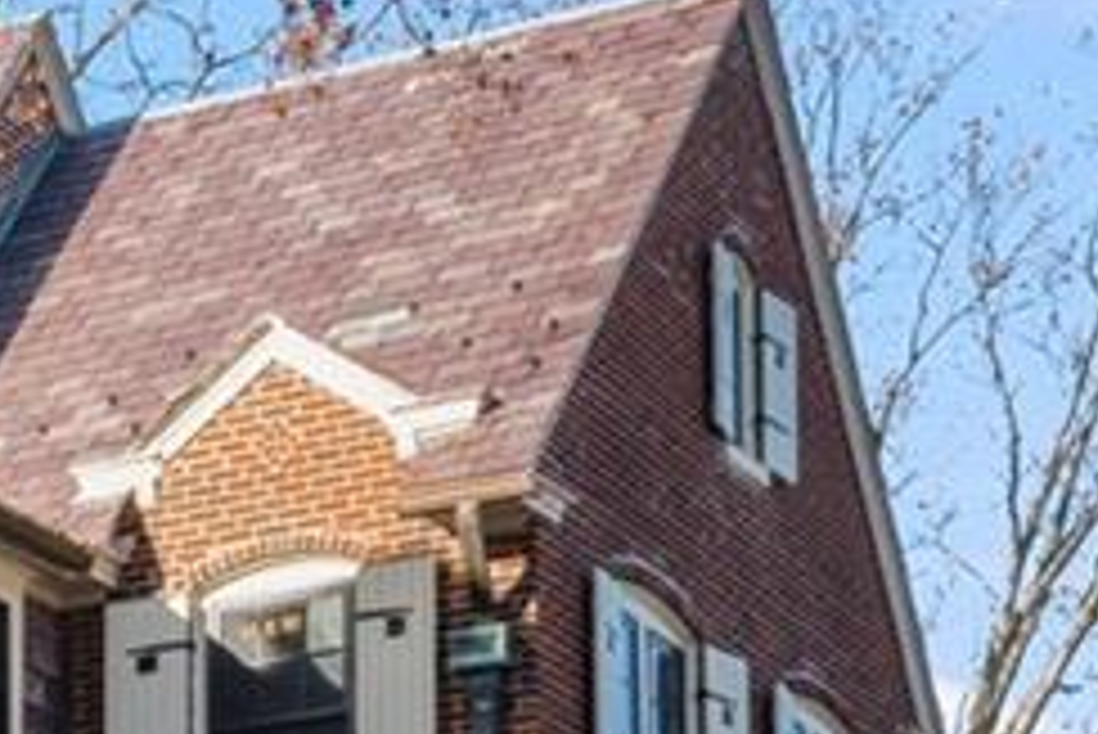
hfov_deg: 12.7
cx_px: -702
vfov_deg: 9.1
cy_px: 500
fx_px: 4608
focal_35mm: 151
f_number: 14
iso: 400
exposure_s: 1/125
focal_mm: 24
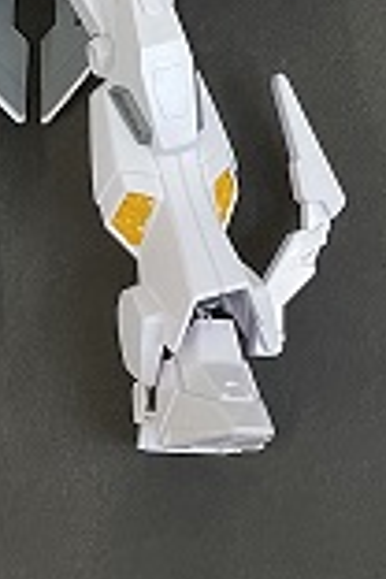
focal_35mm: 210
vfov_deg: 9.3
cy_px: -525
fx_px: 3377
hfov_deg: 6.5
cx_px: 419
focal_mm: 6
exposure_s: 1/60
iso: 125
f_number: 2
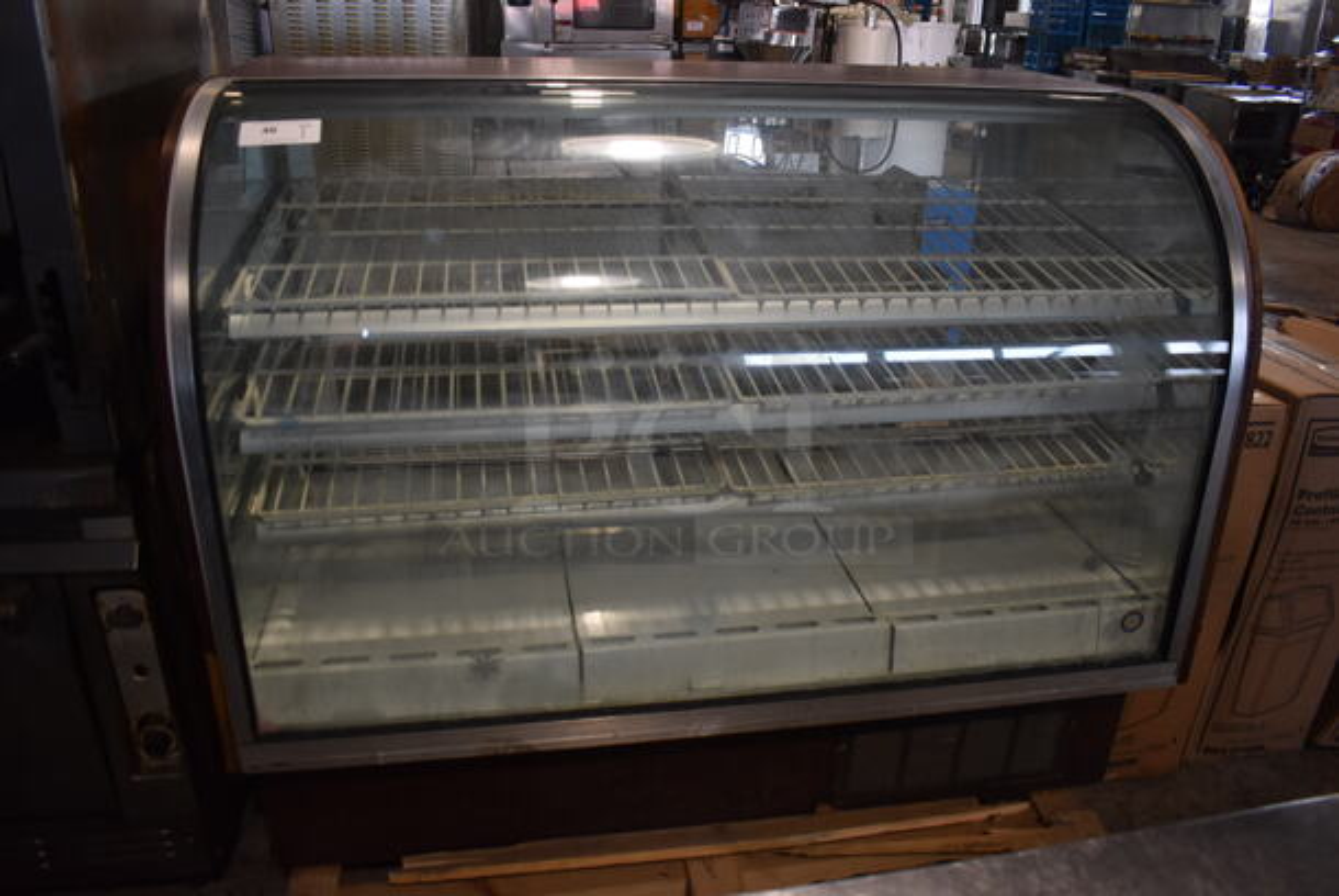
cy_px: 448
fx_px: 1005
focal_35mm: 27
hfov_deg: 67.3
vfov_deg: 48.0
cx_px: 670
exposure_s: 1/160
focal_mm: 18
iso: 800
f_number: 3.5
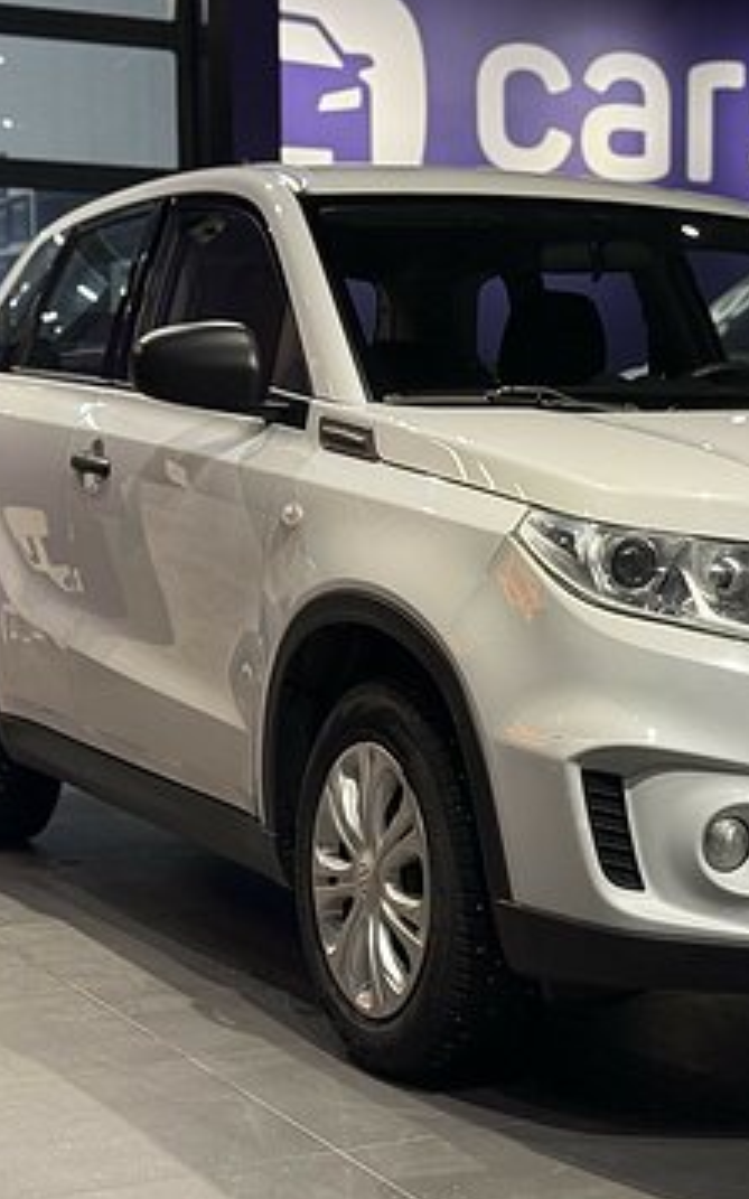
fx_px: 2549
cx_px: 672
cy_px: 662
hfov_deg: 16.5
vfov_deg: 26.5
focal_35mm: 78
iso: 125
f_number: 1.78
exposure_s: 1/100
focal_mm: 6.76
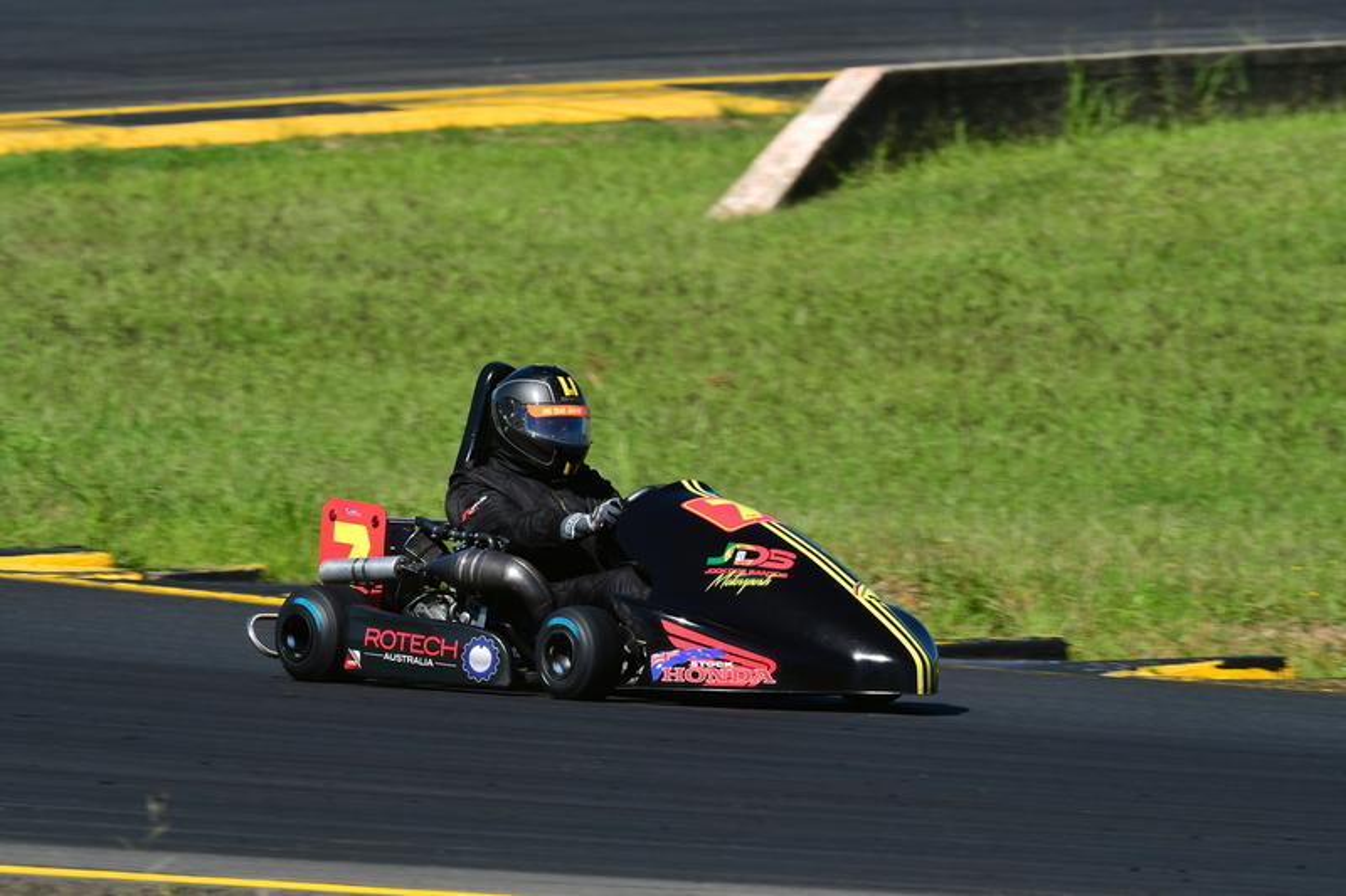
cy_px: 448
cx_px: 673
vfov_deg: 2.7
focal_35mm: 510
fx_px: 19063
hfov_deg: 4.0
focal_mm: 340
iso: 400
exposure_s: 1/640
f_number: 11
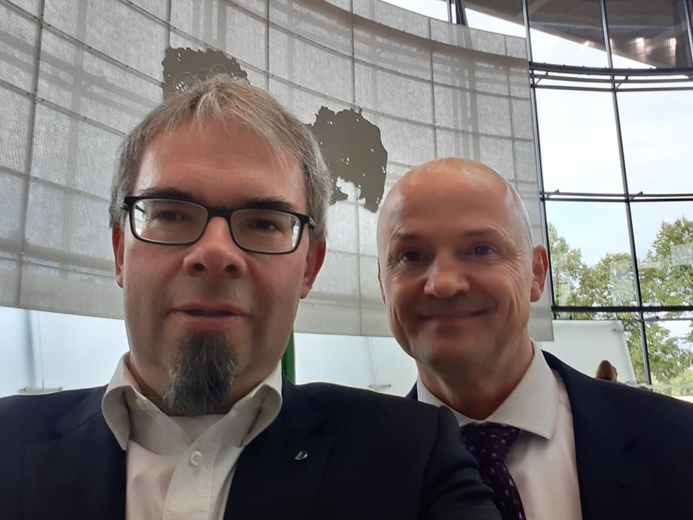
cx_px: 346
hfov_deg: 58.4
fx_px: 621
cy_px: 260
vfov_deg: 45.4
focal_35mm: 31
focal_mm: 2.61
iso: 40
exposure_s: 1/50
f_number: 2
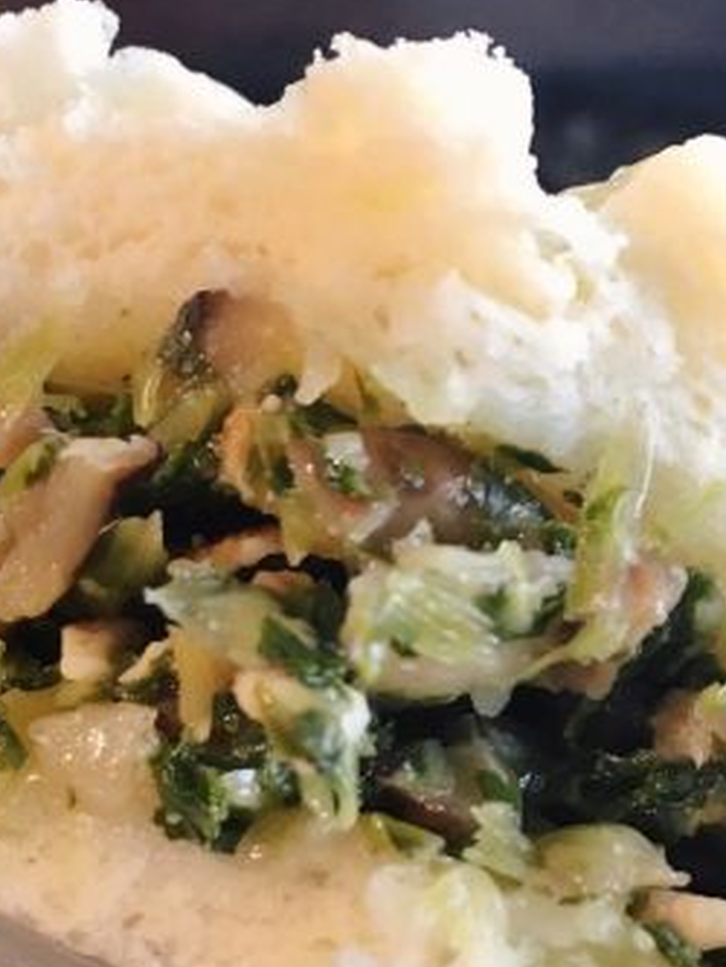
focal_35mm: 61
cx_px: 351
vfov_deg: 31.5
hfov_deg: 24.0
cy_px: 624
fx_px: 1705
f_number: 2.2
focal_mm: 4.15
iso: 80
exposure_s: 1/33
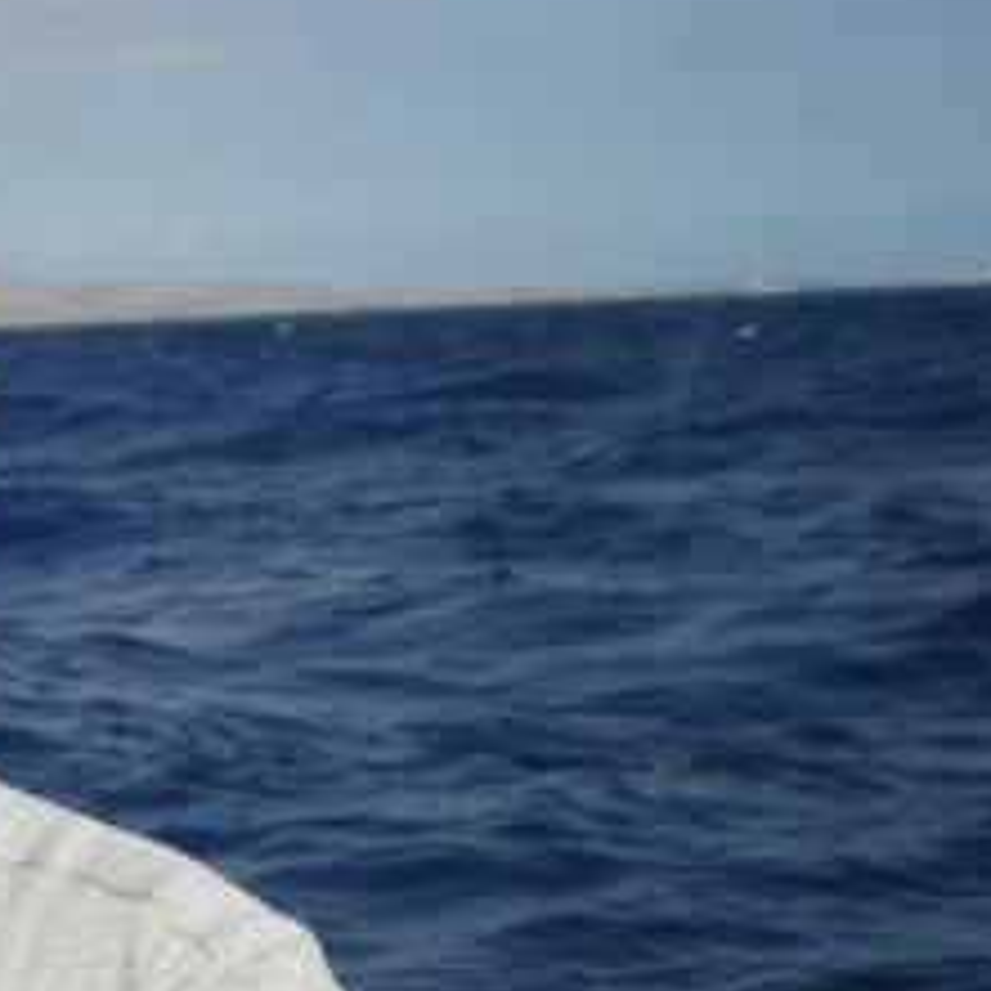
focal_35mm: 121
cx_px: -300
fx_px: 3919
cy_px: 987
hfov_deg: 13.9
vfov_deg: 14.2
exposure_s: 1/500
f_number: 5.2
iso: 50
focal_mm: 8.4
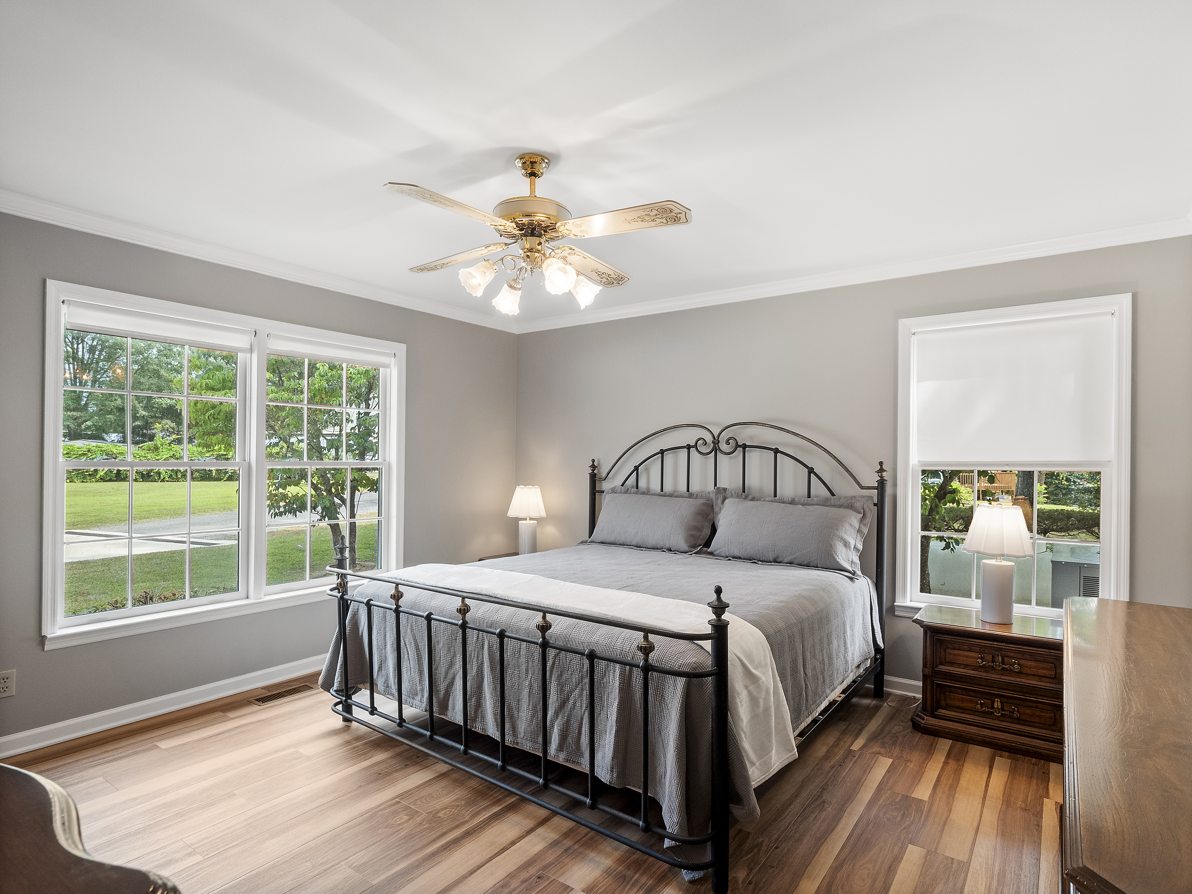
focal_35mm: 18
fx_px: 620
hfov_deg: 87.8
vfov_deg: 71.6
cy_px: 447
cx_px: 596
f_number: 5.6
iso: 400
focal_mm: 9
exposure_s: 1/15
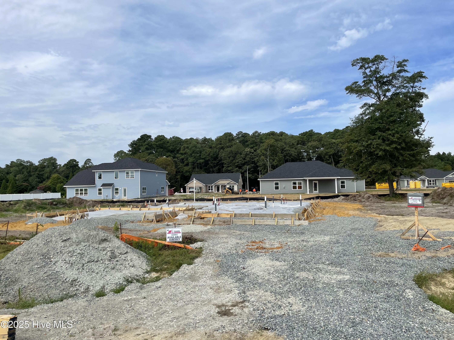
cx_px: 227
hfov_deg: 67.3
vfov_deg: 53.1
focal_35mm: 26
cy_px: 170
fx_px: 341
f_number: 1.6
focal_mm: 4.2
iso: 32
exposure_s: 1/4651
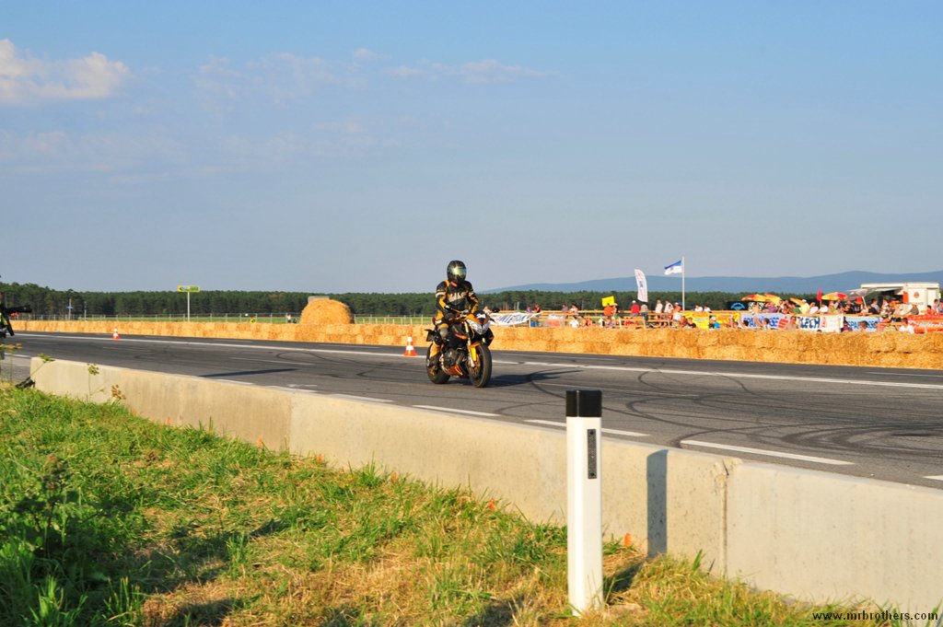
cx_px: 472
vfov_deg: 19.4
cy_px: 314
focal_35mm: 70
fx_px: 1832
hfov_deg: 28.9
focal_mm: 70
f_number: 9
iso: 200
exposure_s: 1/320
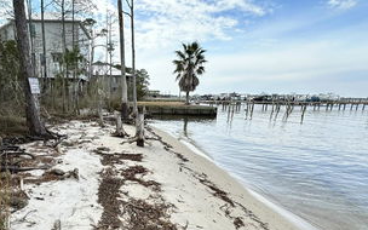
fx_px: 251
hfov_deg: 71.3
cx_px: 137
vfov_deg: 47.9
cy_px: 165
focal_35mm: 25
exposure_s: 1/924
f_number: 2.2
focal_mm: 2.22
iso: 40
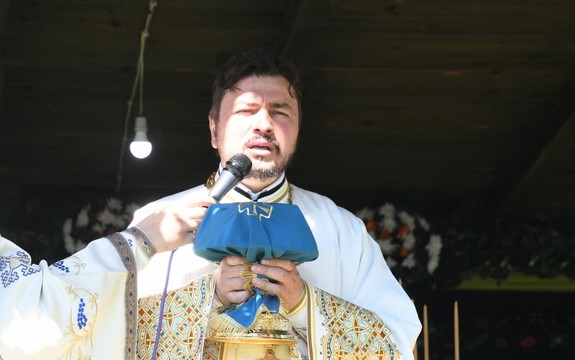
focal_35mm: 203
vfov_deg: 6.5
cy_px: 266
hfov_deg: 10.3
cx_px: 195
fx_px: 3181
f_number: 5.6
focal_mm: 80
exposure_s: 1/160
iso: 250
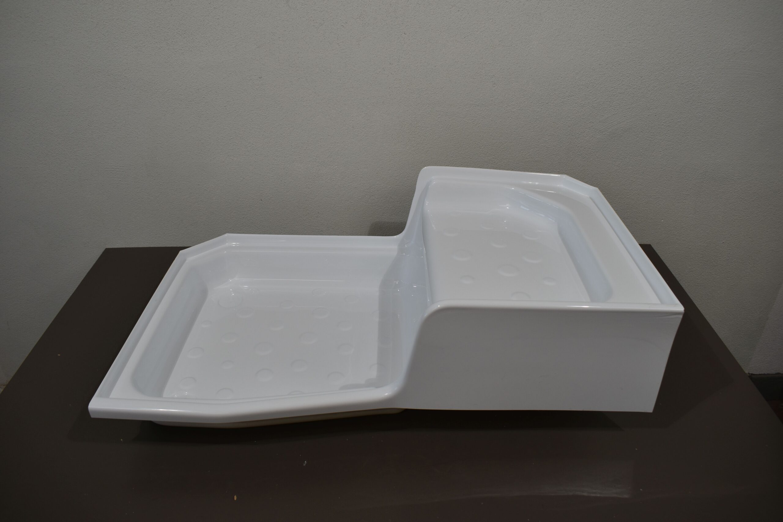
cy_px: 261
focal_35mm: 27
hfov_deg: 67.4
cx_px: 392
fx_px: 587
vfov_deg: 47.9
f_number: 5.6
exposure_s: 1/125
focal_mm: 18
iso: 200
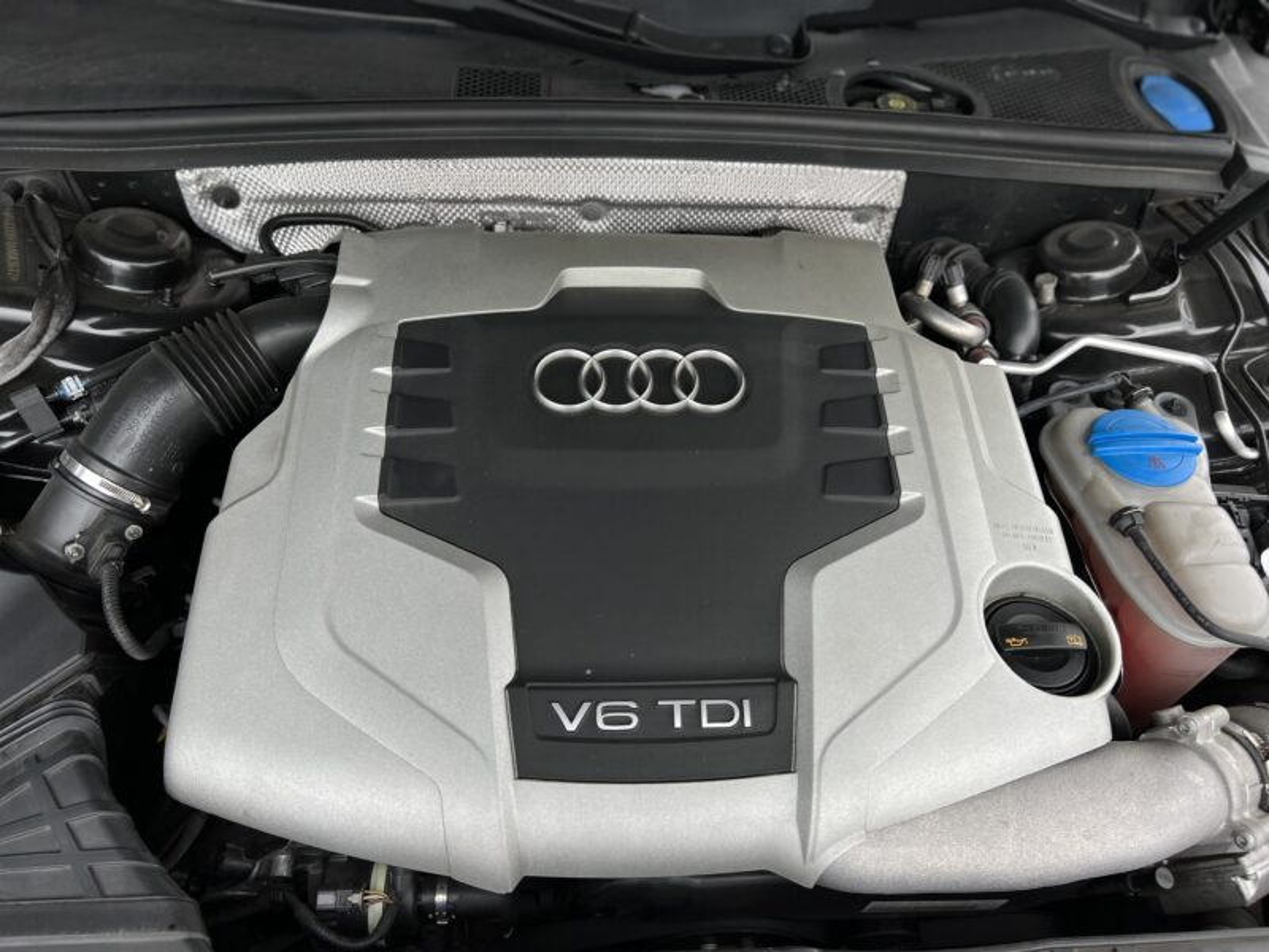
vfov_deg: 53.1
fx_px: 953
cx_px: 634
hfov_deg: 67.3
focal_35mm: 26
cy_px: 476
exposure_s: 1/728
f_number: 1.5
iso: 50
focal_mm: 5.7
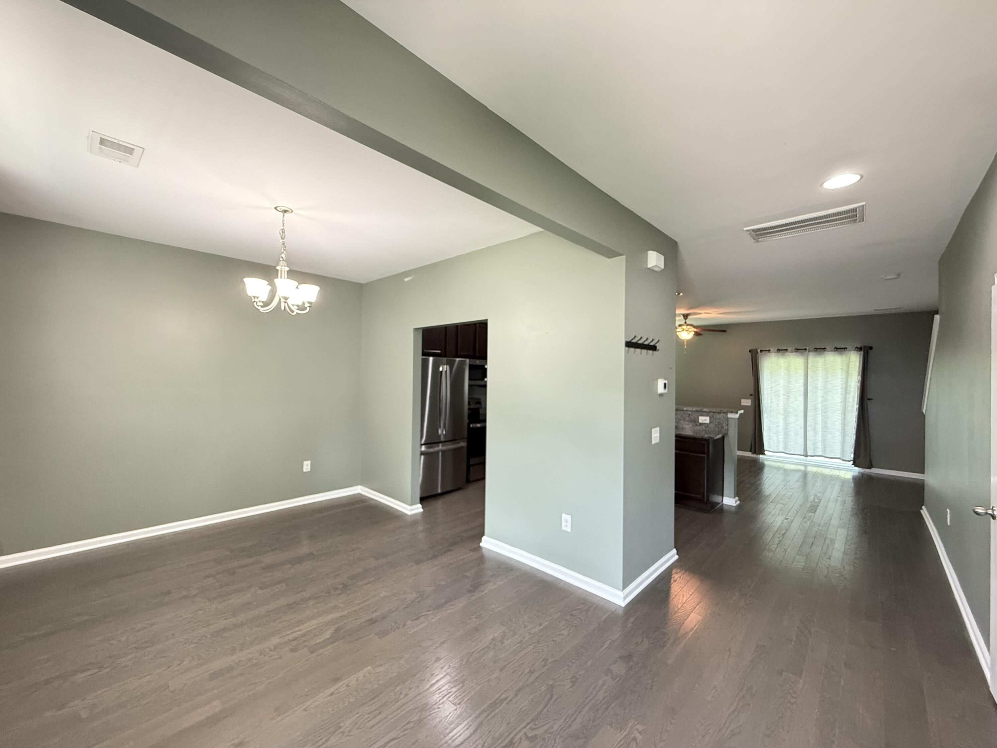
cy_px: 374
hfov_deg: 102.1
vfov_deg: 85.7
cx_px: 498
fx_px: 403
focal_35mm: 14
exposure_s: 1/60
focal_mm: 2.22
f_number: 2.2
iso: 500
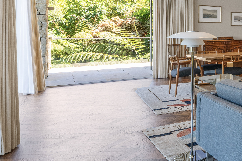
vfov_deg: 31.1
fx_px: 282
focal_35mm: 42
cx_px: 353
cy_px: 31
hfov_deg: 29.9
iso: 640
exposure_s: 1/50
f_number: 8
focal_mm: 14
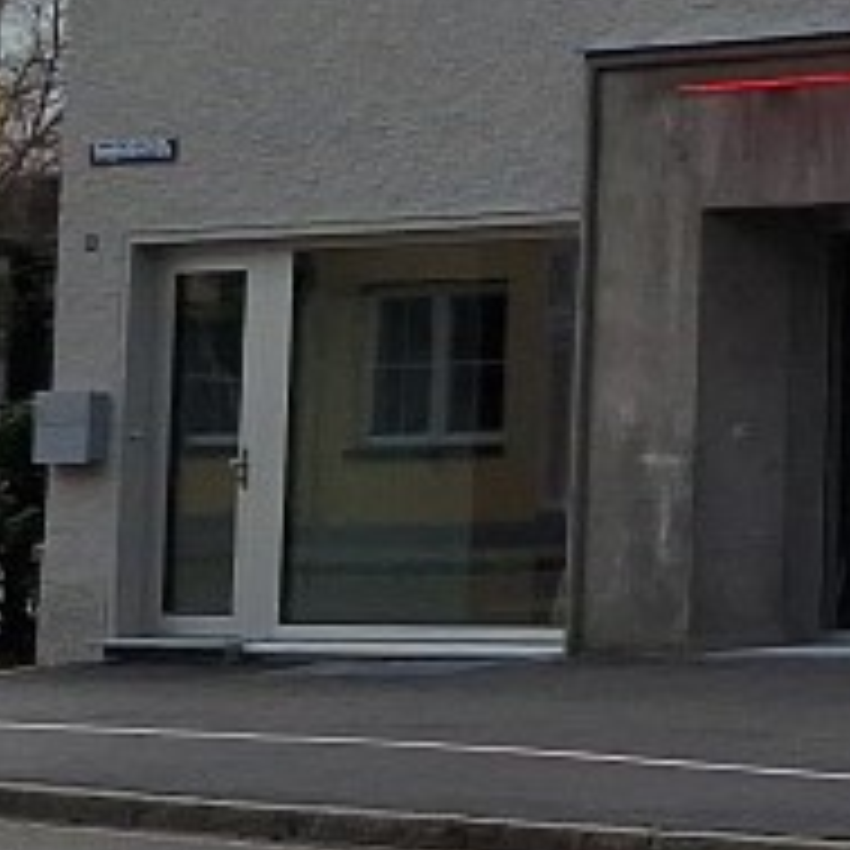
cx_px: 1929
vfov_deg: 10.9
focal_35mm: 155
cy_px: -324
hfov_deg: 10.1
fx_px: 4306
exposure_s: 1/6536
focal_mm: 5.54
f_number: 1.8
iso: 40
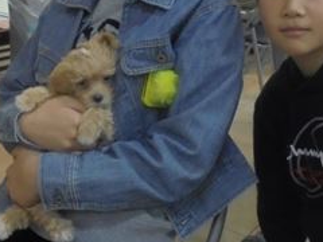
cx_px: 195
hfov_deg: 29.7
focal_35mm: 65
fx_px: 607
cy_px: 28
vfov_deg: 22.1
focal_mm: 4.6
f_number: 3.5
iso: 320
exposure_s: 1/30
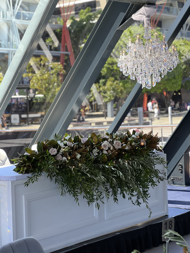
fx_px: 564
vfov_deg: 25.3
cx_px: 95
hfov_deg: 19.1
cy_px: 126
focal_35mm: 77
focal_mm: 9
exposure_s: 1/100
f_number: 2.8
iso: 125
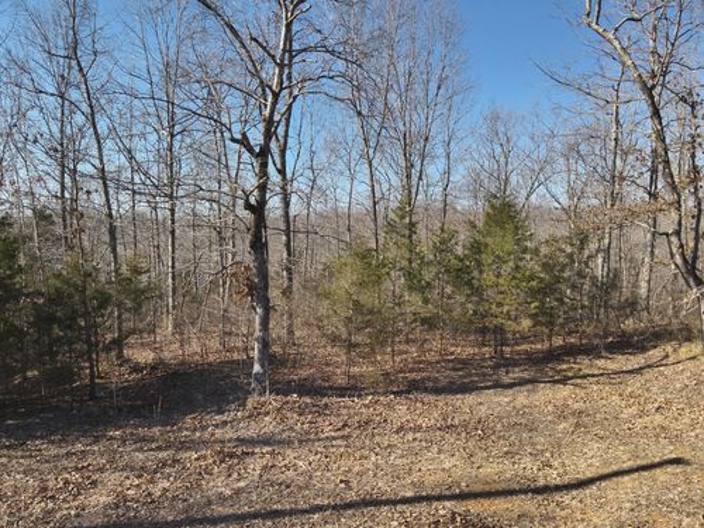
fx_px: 488
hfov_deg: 71.6
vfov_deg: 56.8
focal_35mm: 24
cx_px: 352
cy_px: 264
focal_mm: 4.4
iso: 100
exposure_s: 1/640
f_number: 2.8
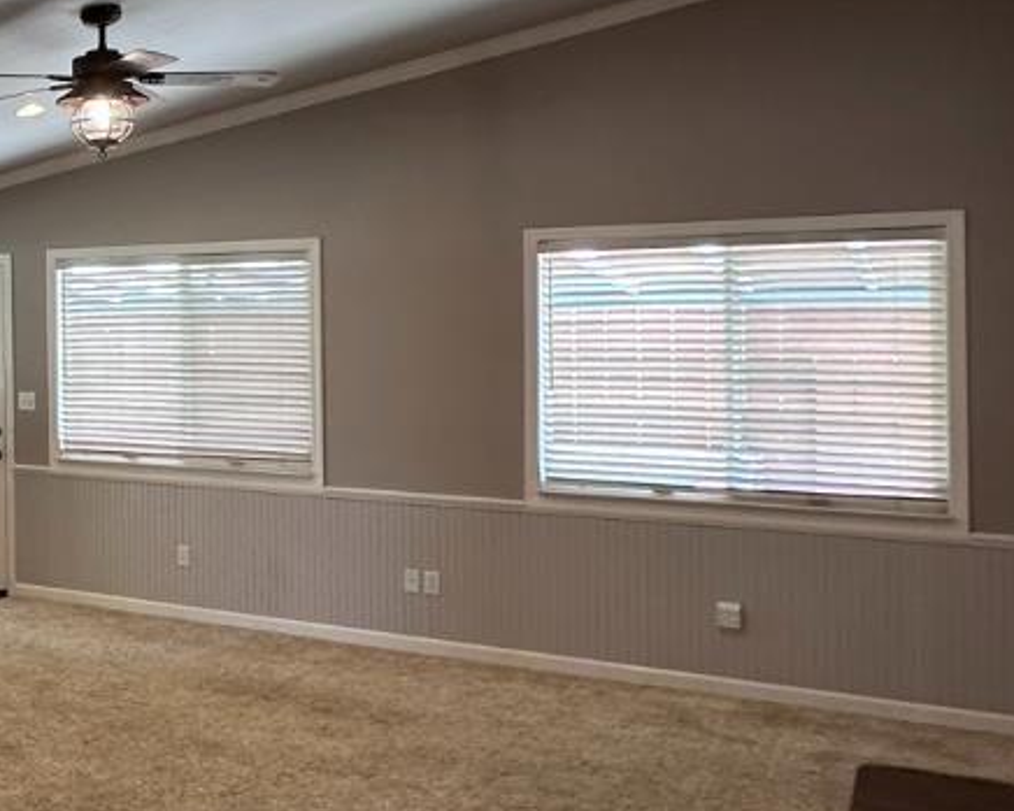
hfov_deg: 32.1
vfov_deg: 32.0
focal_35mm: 47
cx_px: -230
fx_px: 1411
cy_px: 320
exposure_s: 1/60
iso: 200
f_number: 2.2
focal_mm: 2.22
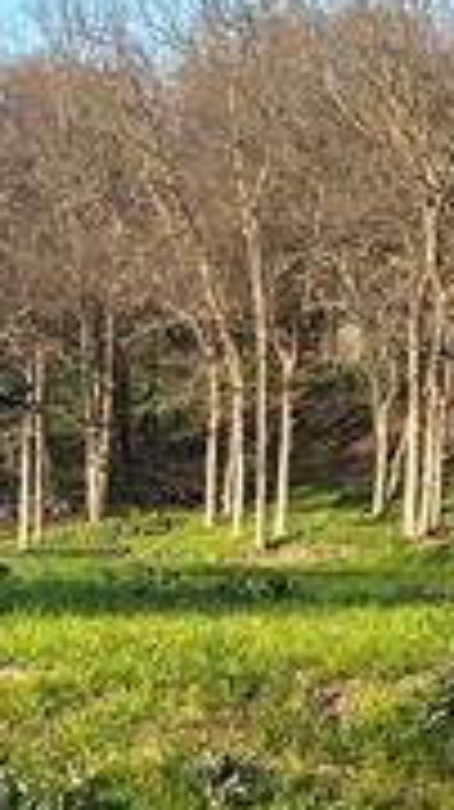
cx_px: 472
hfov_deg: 9.9
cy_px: 486
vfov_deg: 17.7
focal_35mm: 121
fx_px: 2594
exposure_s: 1/1431
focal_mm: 5.7
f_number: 1.5
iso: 50
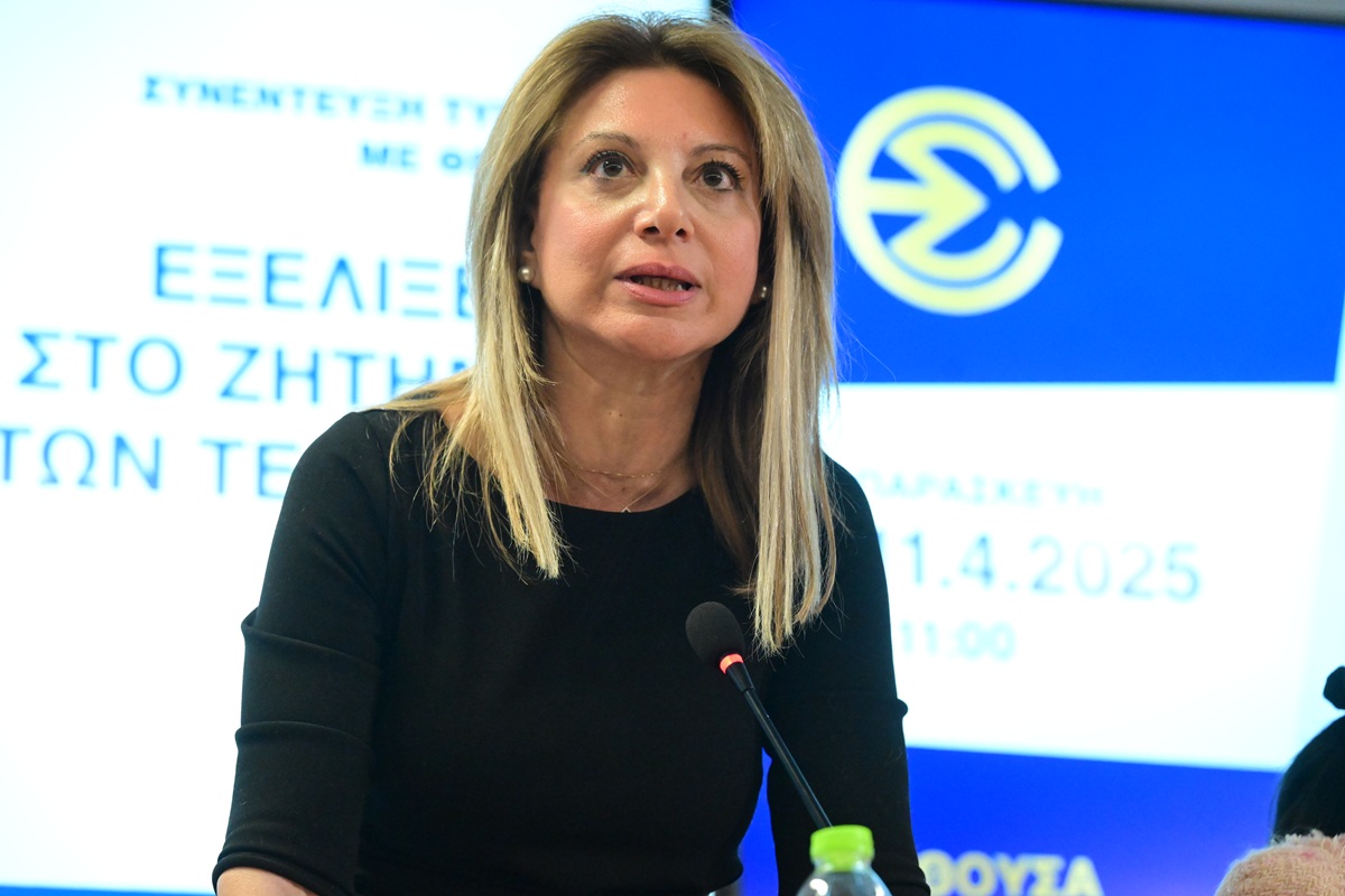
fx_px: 5417
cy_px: 448
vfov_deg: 9.5
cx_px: 672
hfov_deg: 14.2
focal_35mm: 145
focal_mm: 145
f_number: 4.5
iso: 10000
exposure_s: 1/400
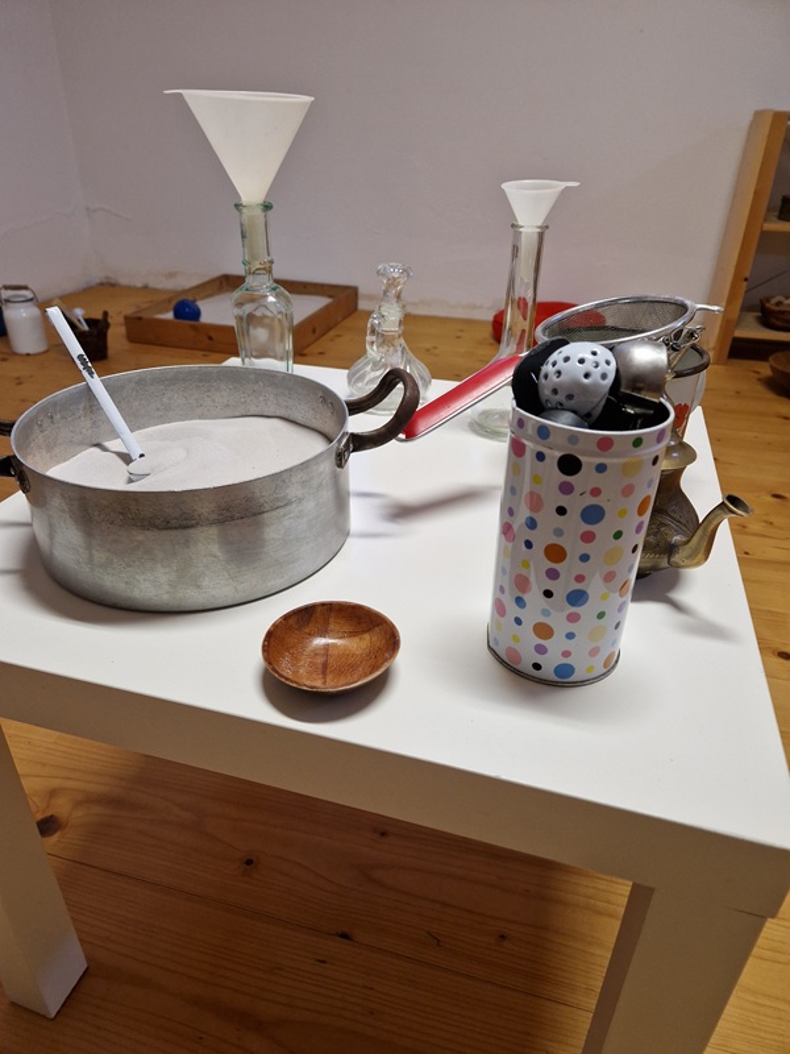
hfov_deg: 58.9
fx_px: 700
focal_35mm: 23
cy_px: 527
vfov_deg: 73.9
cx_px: 395
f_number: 1.8
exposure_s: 1/100
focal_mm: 5.4
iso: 50
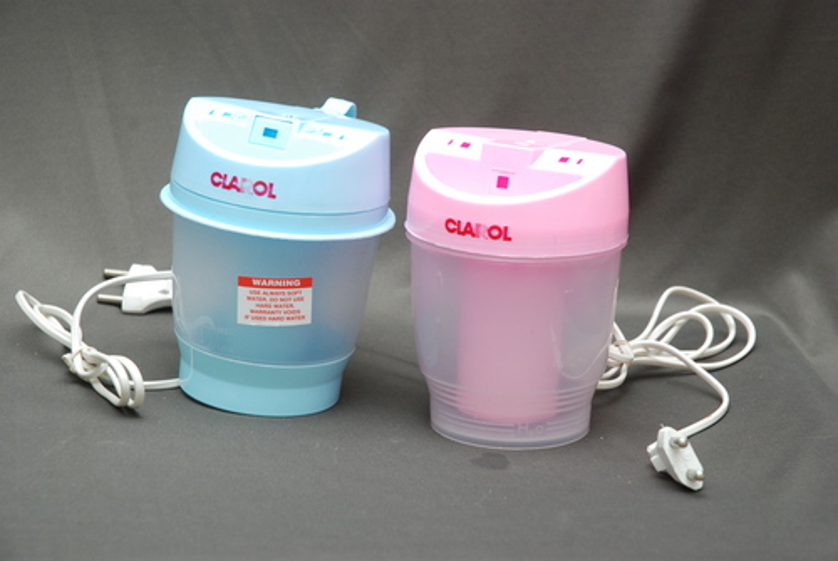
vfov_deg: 14.1
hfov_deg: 20.9
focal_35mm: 98
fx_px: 2273
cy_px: 280
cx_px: 419
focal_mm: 65
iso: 640
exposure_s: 1/125
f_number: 7.1
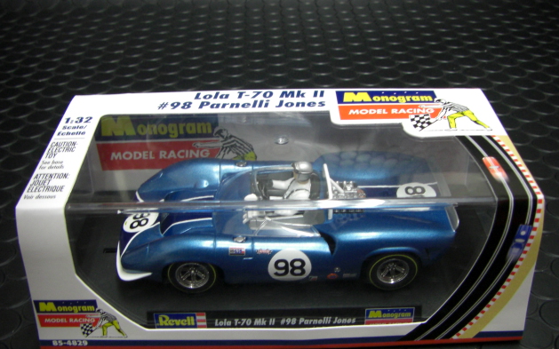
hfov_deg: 48.2
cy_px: 196
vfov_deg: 31.2
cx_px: 283
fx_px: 625
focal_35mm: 41
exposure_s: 1/25
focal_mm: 6.3
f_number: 3.4
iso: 200
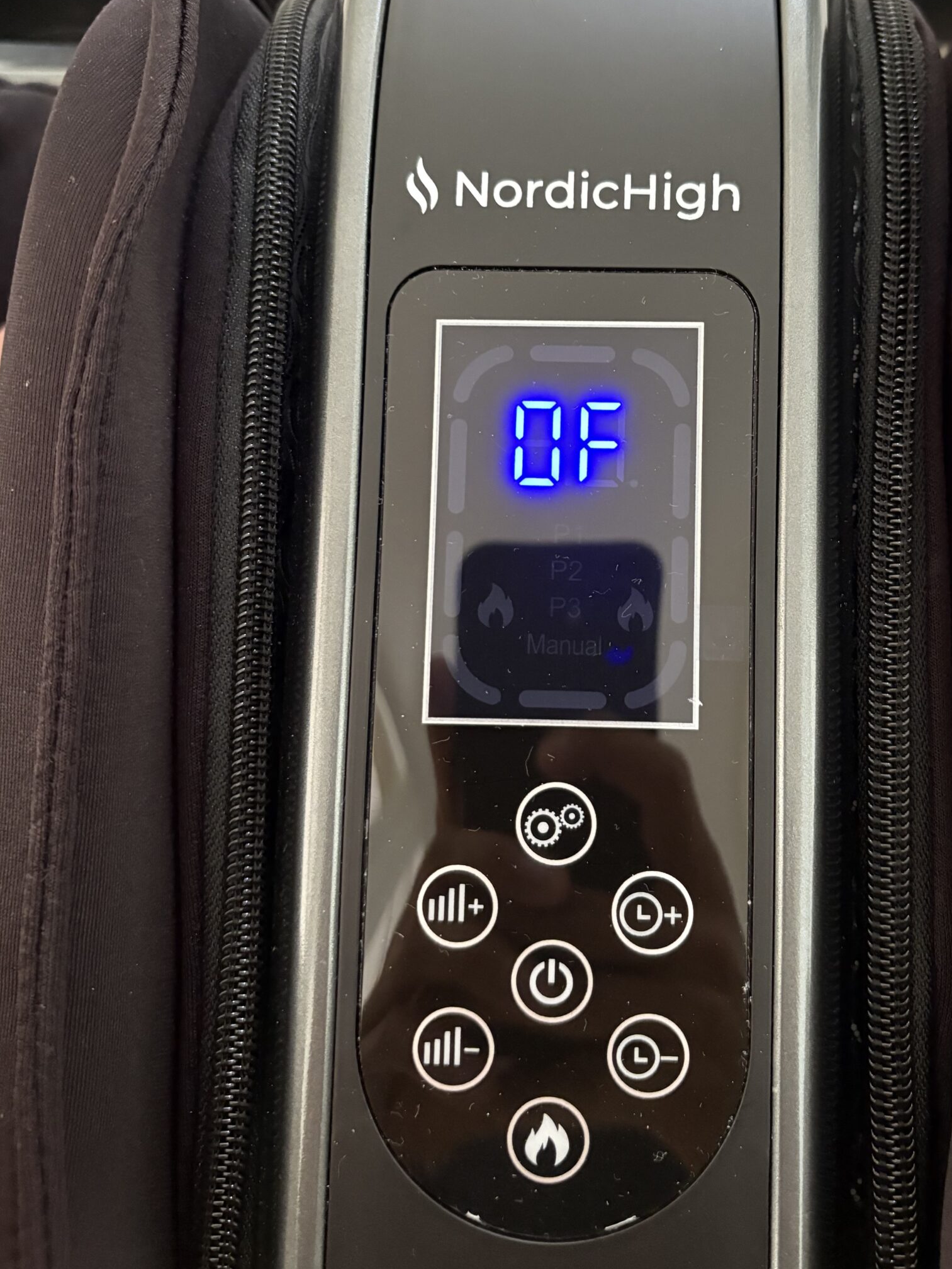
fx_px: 1210
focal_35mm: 33
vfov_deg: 54.9
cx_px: 584
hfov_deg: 42.7
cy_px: 505
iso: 640
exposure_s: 1/30
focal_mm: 5.96
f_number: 1.6
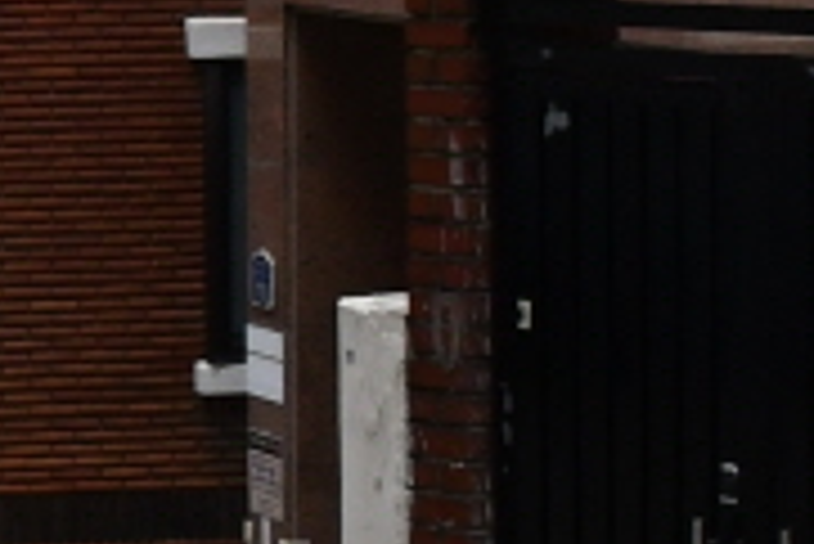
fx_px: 5748
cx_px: -1030
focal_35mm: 254
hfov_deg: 7.6
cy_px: 225
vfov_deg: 5.4
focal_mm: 22
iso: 800
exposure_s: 1/500
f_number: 11
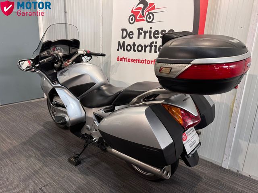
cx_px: 129
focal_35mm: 24
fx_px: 179
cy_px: 96
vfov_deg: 56.8
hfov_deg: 71.6
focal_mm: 6.76
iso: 250
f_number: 1.78
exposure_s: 1/50
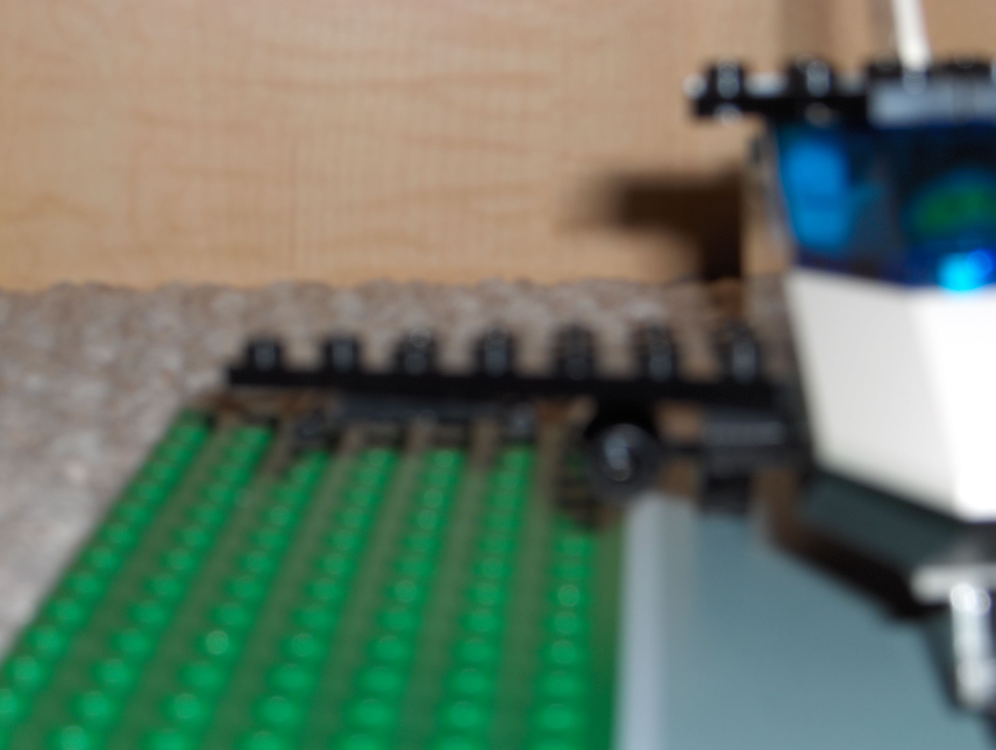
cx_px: 498
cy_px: 375
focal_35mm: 86
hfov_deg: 22.7
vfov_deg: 17.2
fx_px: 2478
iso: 100
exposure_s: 1/90
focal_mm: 17.5
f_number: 6.7
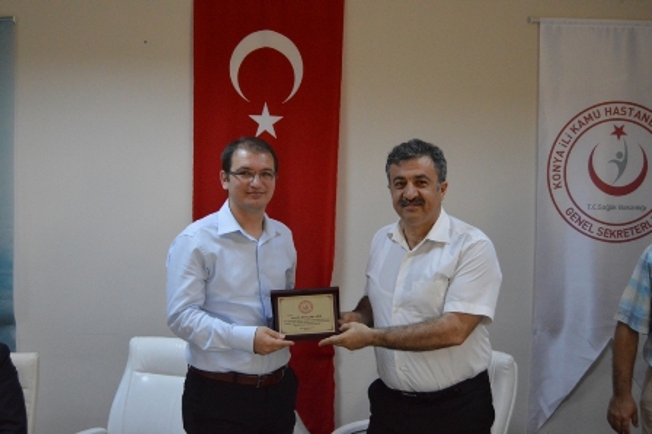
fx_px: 706
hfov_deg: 49.6
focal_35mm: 39
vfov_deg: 34.2
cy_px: 217
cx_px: 326
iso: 3200
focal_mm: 26
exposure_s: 1/400
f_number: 4
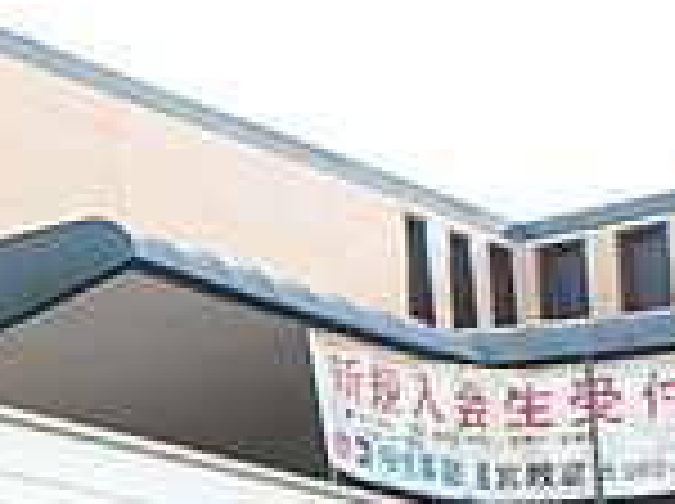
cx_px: -670
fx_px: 1694
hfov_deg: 16.9
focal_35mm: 87
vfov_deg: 14.4
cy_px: 979
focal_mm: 3.7
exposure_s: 1/60
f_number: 3.5
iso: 125
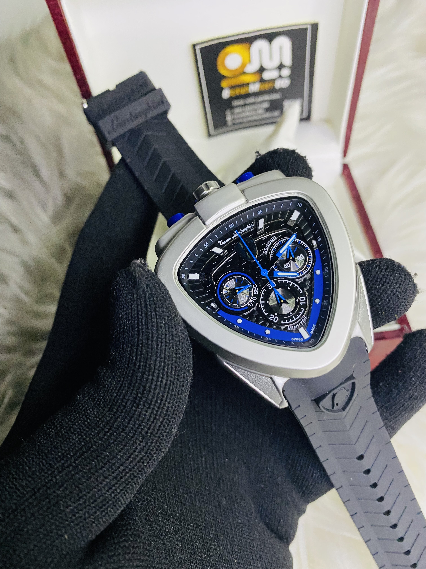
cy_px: 284
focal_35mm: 26
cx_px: 213
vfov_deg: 67.3
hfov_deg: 53.1
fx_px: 427
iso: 400
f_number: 1.8
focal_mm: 4.25
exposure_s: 1/60
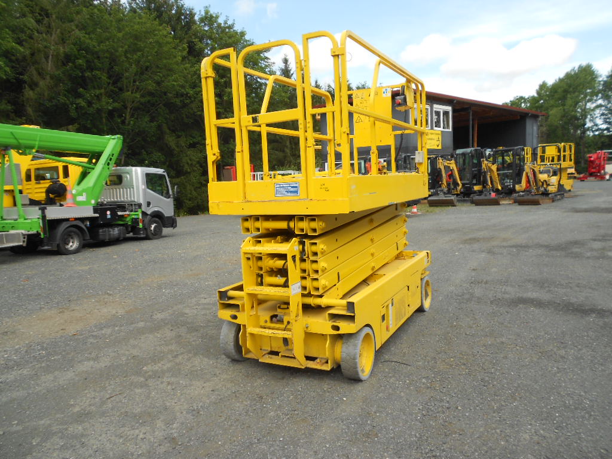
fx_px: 460
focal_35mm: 26
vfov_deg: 53.1
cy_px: 230
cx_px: 306
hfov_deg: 67.3
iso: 80
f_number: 3.2
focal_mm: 4.6
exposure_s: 1/640
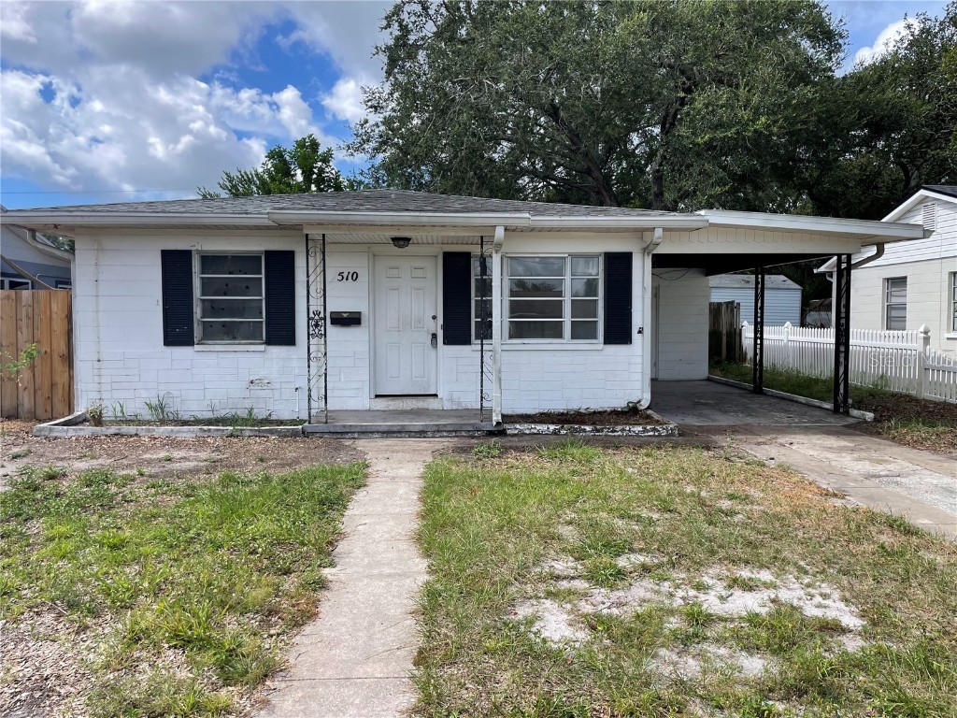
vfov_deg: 53.1
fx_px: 719
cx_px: 478
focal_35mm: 26
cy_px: 359
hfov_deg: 67.3
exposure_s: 1/1642
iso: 32
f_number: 1.6
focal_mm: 4.2
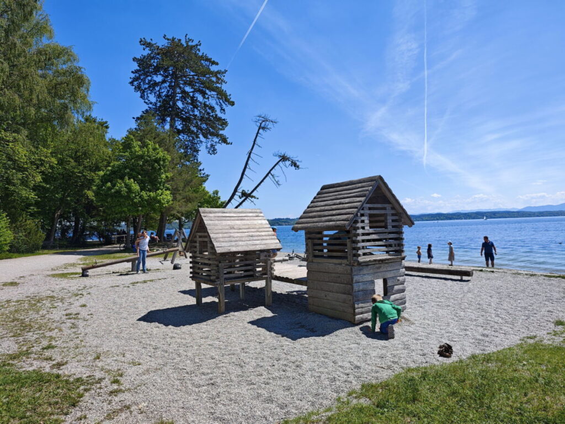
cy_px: 212
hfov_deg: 73.9
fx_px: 375
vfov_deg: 58.9
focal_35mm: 23
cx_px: 282
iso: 50
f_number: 2
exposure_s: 1/1442
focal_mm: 8.72
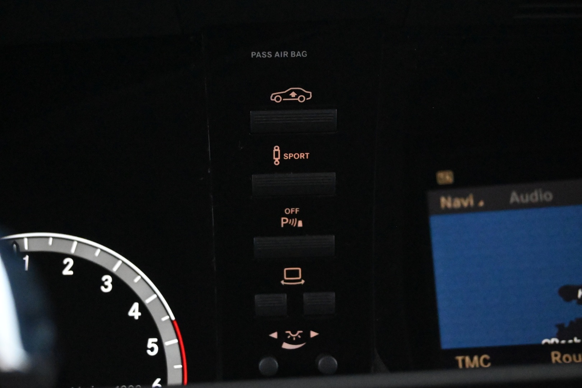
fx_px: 764
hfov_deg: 41.7
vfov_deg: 28.5
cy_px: 194
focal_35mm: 47
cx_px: 291
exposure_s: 1/50
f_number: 5
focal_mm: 31.5
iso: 16000
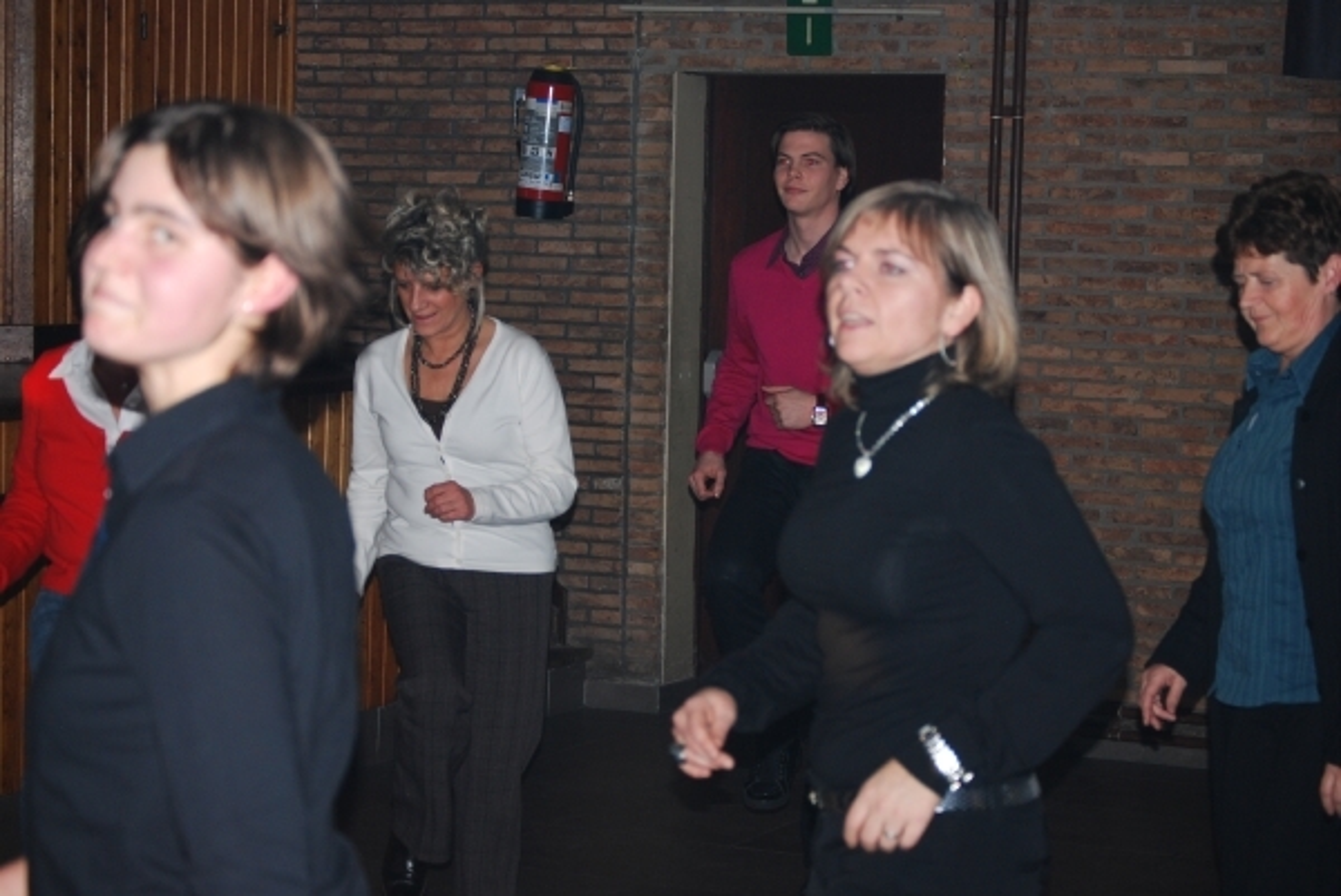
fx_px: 3075
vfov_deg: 16.6
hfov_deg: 24.6
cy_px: 448
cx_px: 670
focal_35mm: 82
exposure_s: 1/60
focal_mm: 55
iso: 400
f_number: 4
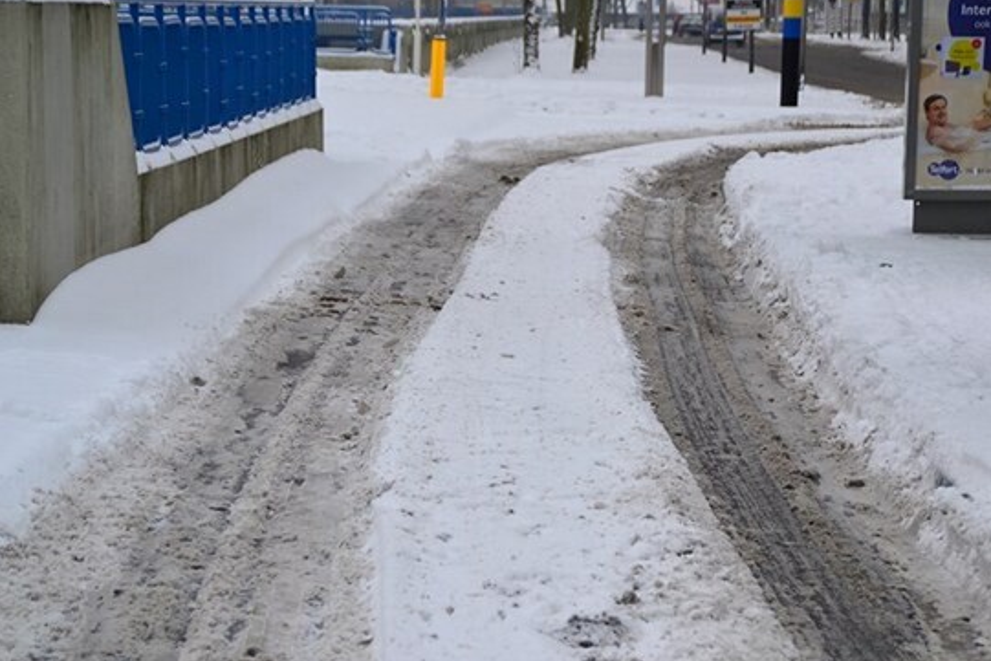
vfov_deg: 9.6
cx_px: 506
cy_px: 357
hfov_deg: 14.3
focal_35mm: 143
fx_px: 3937
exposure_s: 1/500
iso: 400
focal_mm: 86
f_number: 5.6
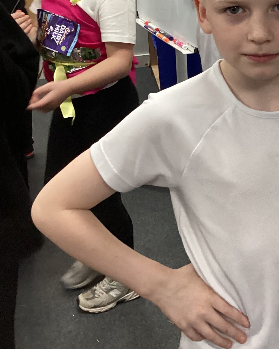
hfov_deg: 23.0
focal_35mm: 64
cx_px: 268
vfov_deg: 28.5
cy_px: 38
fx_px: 661
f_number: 2.4
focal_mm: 3.3
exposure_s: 1/60
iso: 200
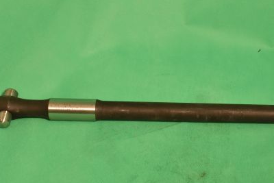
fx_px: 411
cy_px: 92
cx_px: 178
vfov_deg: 25.1
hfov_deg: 36.6
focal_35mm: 54
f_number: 14
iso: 560
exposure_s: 1/40
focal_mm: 24
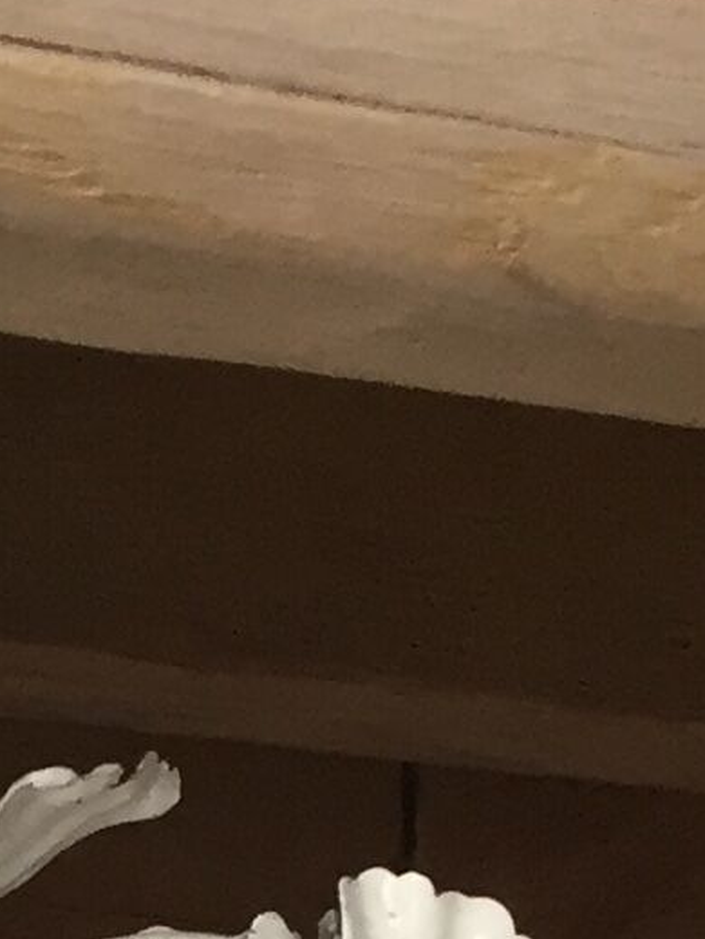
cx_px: -333
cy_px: 2357
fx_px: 4942
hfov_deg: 8.0
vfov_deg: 9.5
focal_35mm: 182
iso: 40
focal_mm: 4.15
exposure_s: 1/33
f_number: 2.2
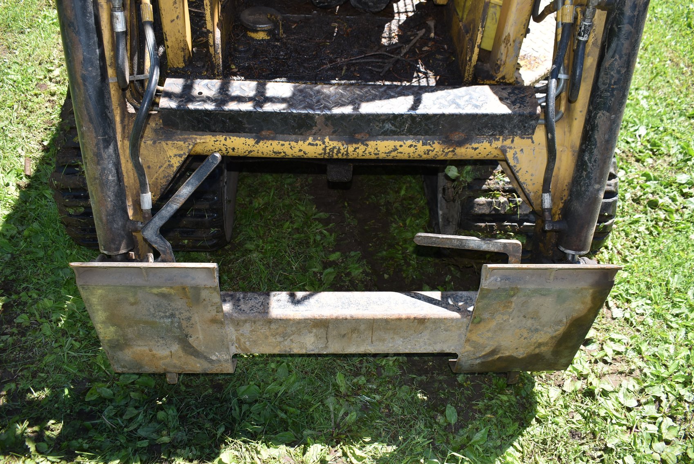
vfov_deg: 43.7
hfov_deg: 61.9
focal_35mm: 30
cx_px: 347
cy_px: 232
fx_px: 579
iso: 110
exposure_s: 1/200
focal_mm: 20
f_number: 5
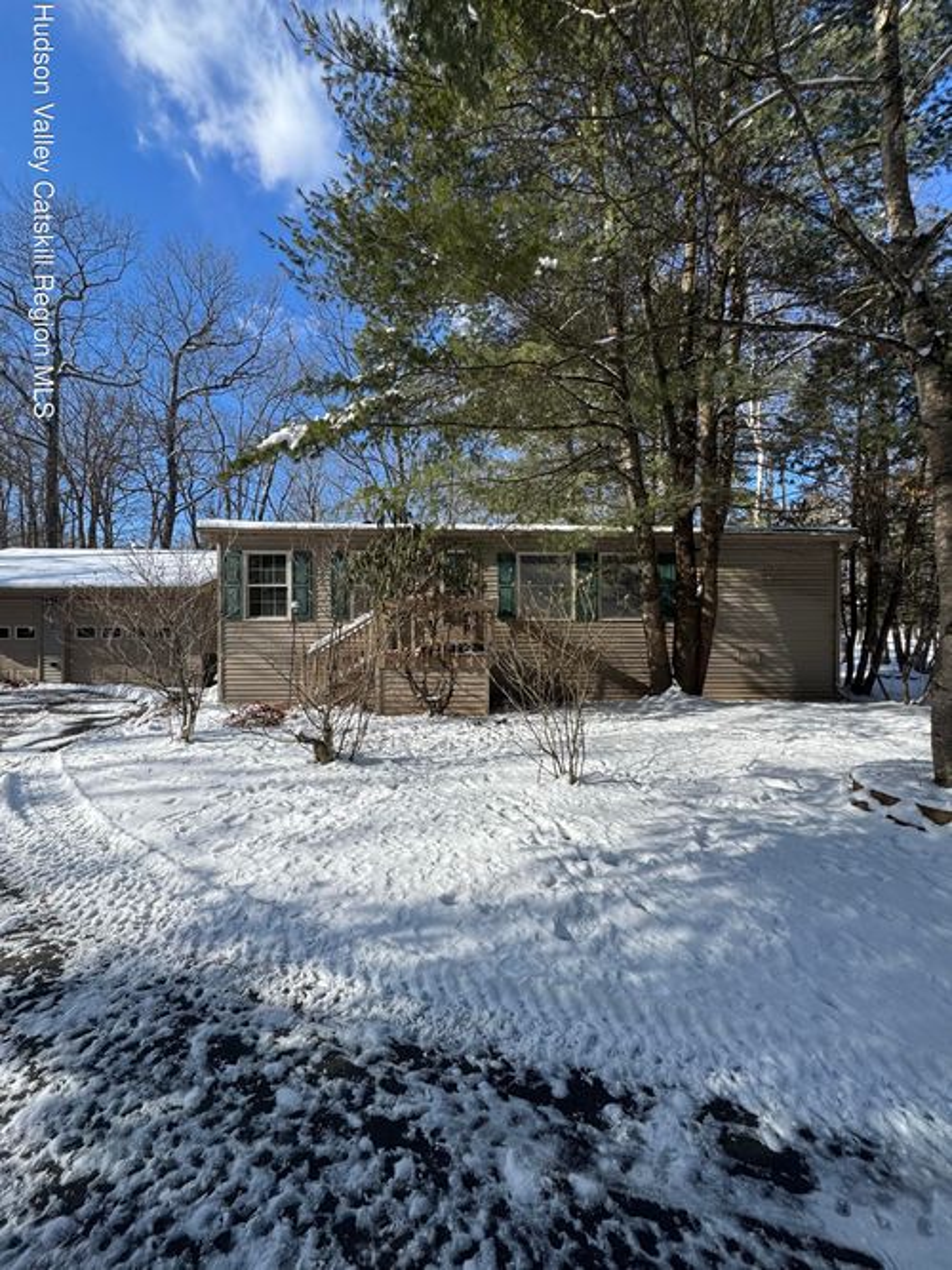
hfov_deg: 85.7
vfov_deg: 102.1
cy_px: 635
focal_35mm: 14
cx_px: 476
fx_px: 514
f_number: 2.2
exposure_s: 1/1477
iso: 50
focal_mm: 2.22
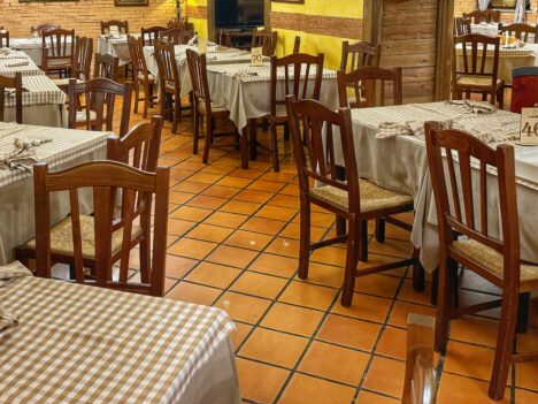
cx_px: 175
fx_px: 637
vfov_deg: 34.1
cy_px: 79
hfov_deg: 45.0
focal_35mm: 41
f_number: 1.78
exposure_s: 1/50
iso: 320
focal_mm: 6.76
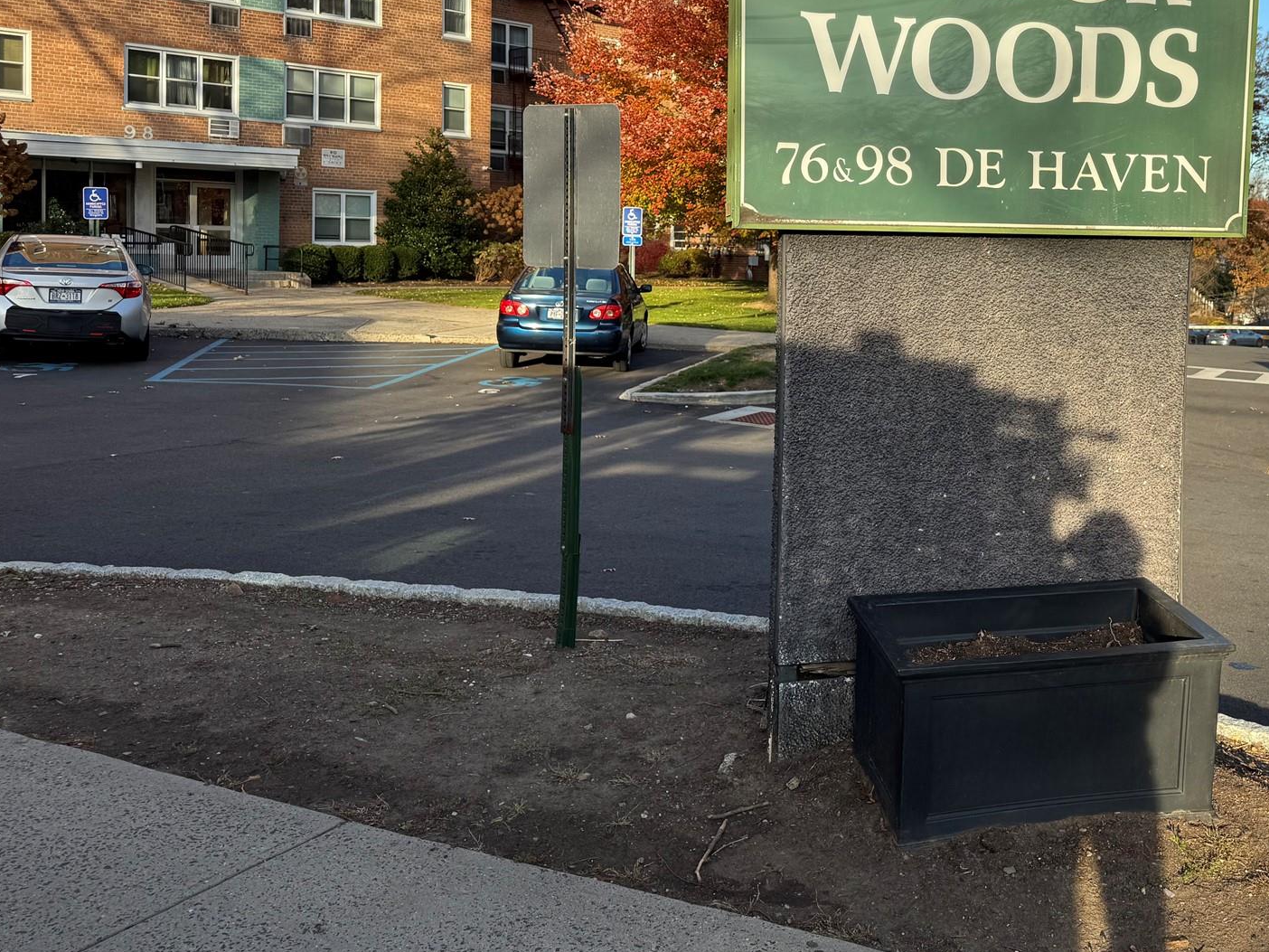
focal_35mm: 35
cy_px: 284
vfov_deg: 40.0
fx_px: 1283
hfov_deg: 51.0
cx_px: 905
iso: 80
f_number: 1.78
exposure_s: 1/1366
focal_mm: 6.76
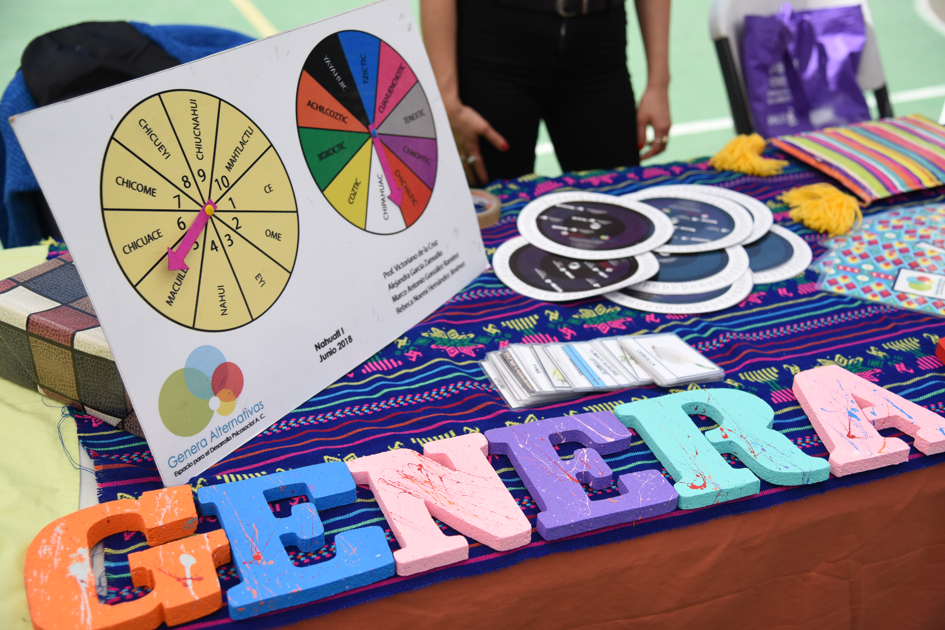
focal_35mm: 44
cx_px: 472
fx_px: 1155
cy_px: 315
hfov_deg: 44.5
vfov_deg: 30.5
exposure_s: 1/4000
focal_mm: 44
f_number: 4
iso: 800
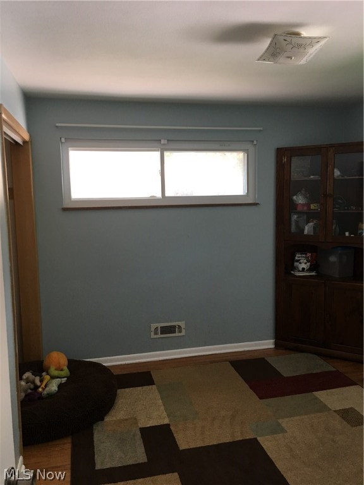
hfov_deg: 48.2
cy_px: 242
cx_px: 182
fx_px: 407
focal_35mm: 29
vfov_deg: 61.7
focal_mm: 4.15
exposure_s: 1/30
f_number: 2.2
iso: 40
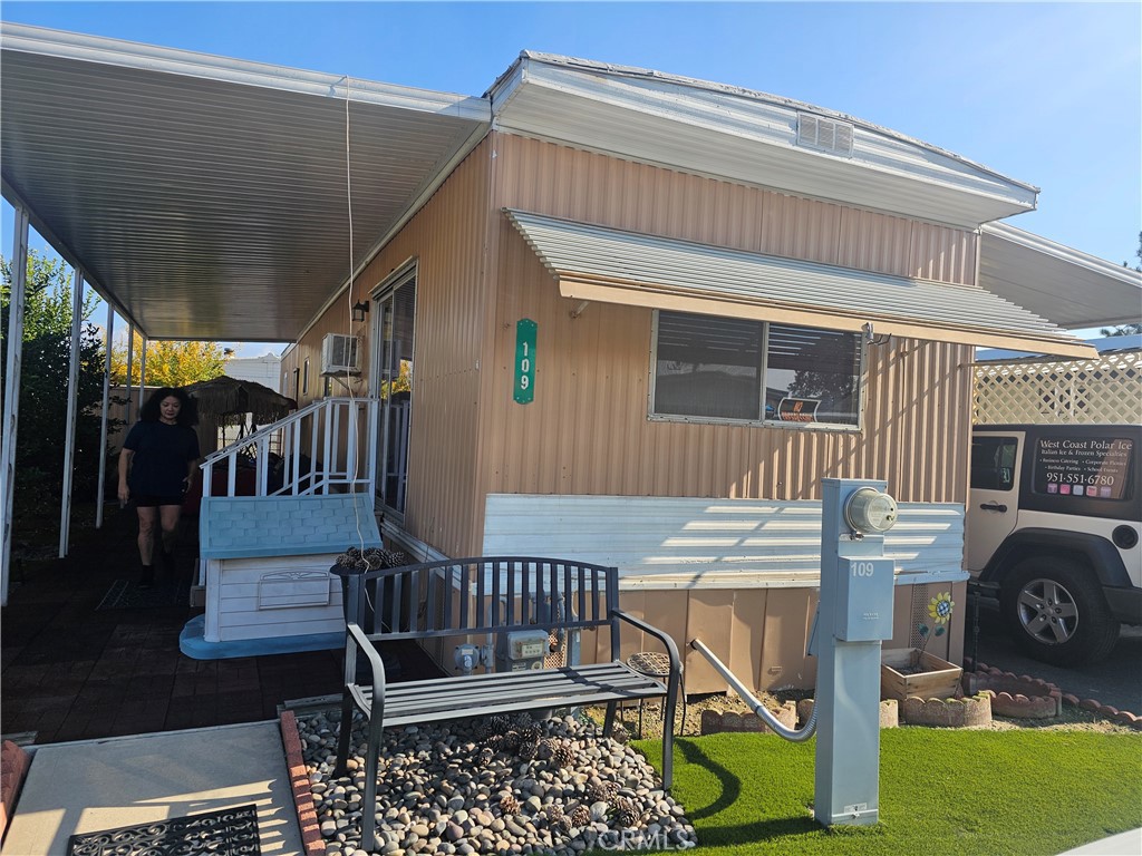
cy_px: 428
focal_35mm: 23
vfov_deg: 58.9
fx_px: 759
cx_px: 571
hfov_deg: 73.9
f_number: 1.7
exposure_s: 1/585
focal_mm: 6.3
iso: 12
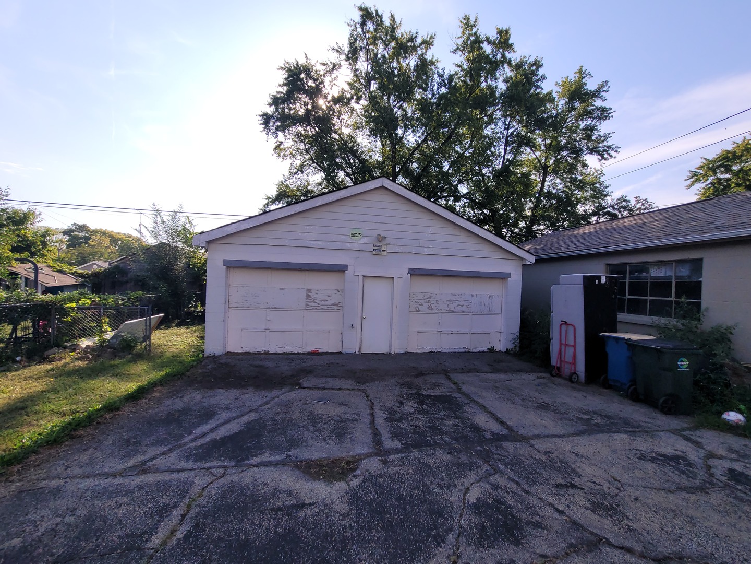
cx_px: 376
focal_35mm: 13
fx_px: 282
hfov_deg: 106.2
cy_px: 282
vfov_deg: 89.9
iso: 50
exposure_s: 1/1457
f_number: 2.2
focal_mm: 2.2
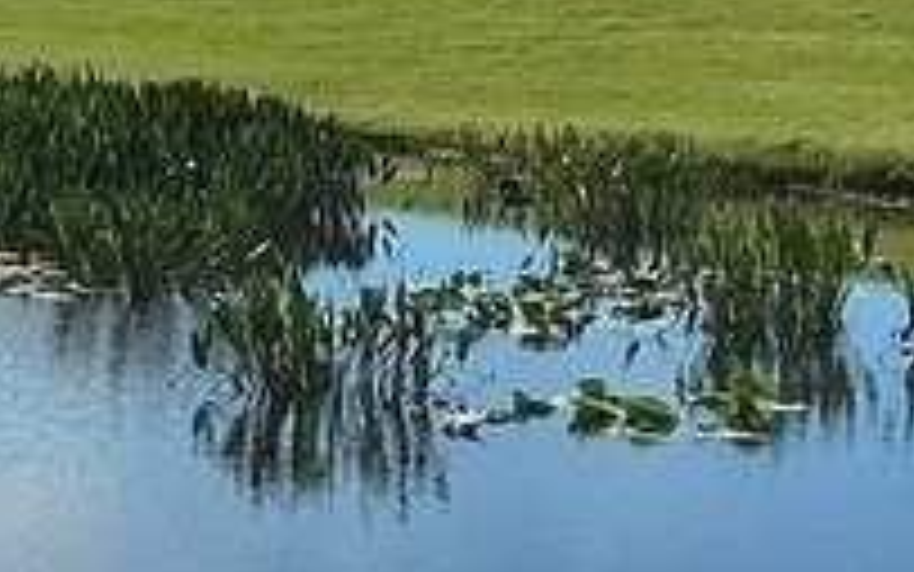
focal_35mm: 155
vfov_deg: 8.4
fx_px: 3862
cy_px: -135
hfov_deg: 13.0
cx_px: -306
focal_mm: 3
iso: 25
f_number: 1.8
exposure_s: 1/4065
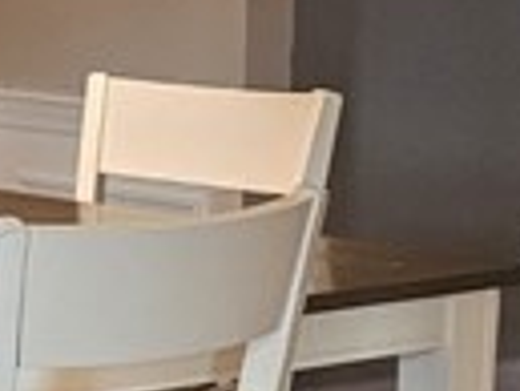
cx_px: -645
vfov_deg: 8.1
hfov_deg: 9.8
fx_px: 2752
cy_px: 270
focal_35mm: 183
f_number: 1.7
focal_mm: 6.3
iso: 640
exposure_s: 1/120
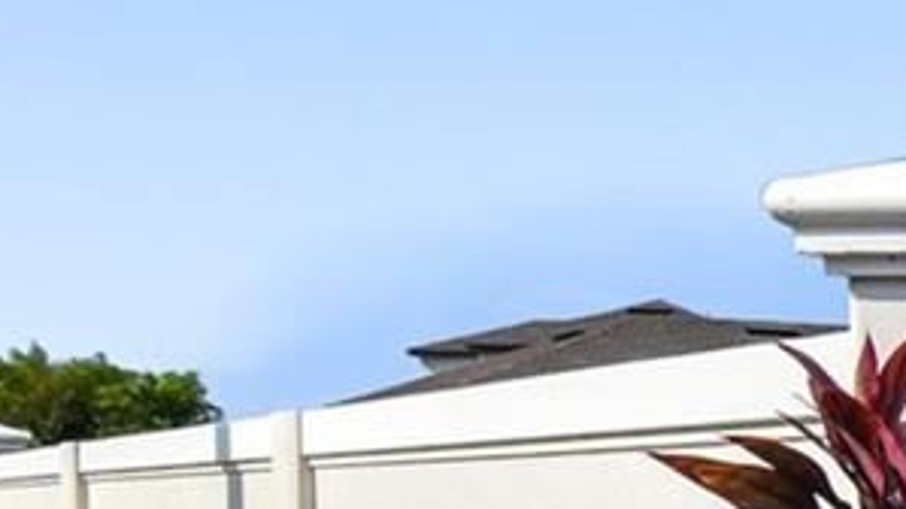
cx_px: 1894
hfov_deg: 17.1
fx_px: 2017
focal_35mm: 84
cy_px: 536
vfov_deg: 14.1
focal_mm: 10
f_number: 7.1
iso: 100
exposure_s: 1/125
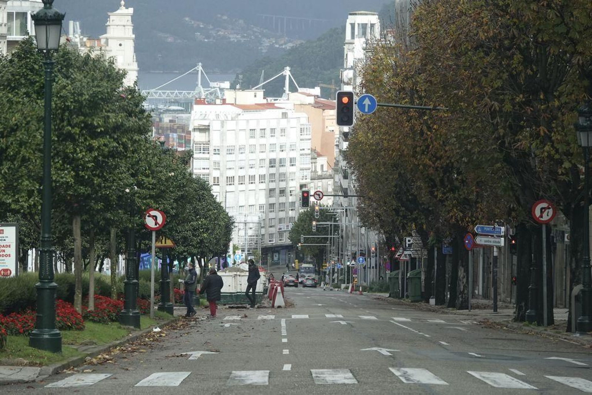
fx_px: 2615
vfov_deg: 8.6
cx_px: 296
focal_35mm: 159
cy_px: 198
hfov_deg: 12.9
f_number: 4
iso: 400
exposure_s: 1/1000
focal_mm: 58.29
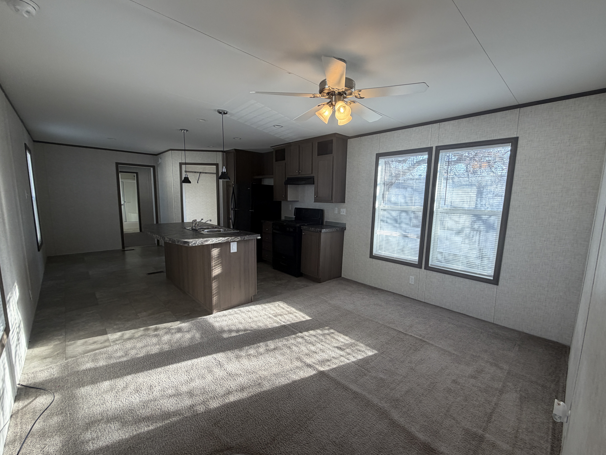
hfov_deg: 98.1
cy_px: 232
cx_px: 315
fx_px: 263
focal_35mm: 15
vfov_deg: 81.7
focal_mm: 2.22
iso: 80
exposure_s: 1/120
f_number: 2.2
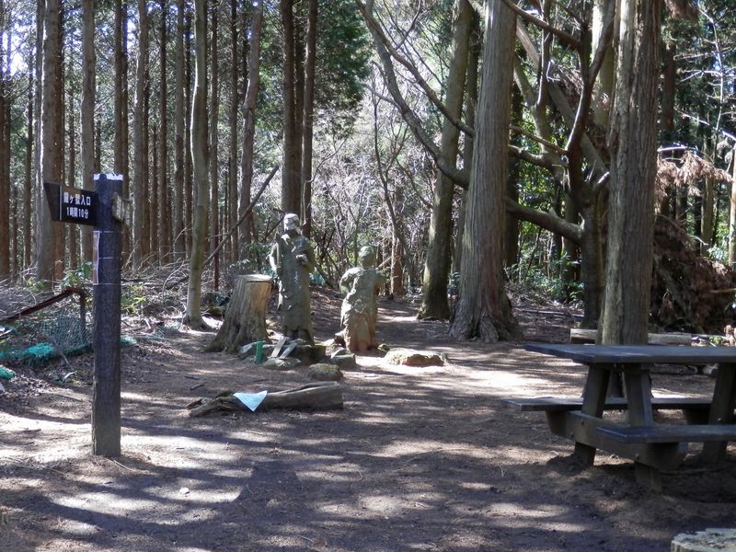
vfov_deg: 29.7
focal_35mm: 49
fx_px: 1042
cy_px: 276
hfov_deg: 38.9
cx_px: 368
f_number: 4
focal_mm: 8.9
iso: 200
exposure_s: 1/80
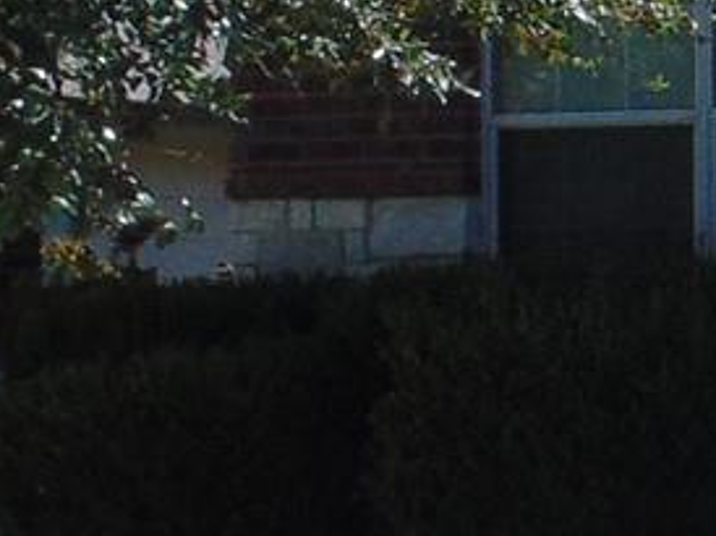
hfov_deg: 7.8
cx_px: 1189
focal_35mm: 247
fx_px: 5104
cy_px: 413
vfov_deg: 6.0
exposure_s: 1/200
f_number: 8.2
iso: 80
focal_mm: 5.8
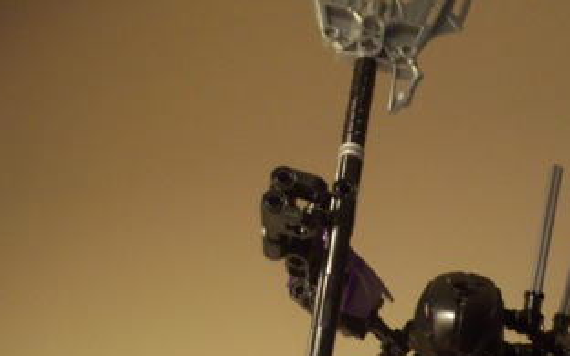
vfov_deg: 18.3
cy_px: 539
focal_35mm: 63
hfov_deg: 32.2
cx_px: 380
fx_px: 979
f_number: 3.4
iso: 125
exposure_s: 1/30
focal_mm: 5.2
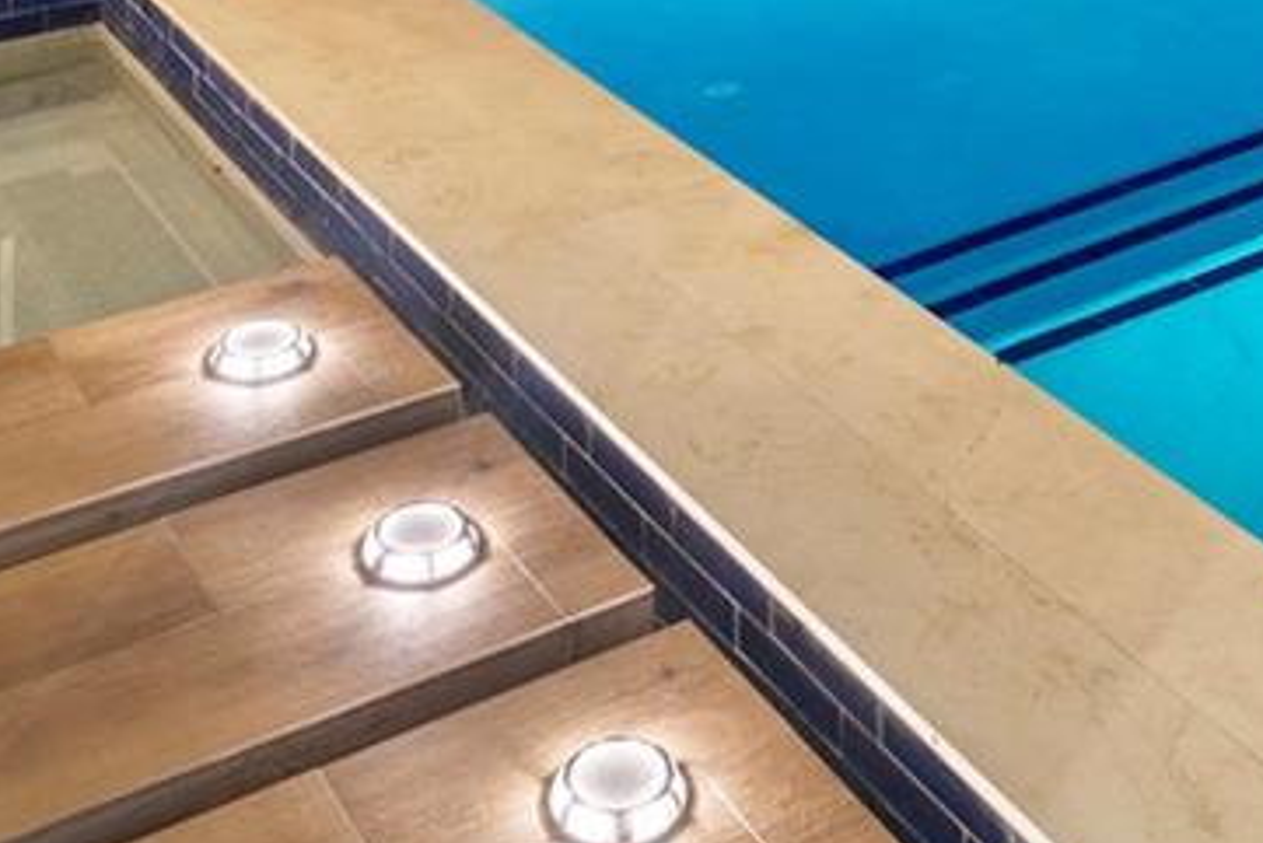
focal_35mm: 62
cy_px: -771
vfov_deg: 17.1
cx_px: 749
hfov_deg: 32.3
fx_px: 2176
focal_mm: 14
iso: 100
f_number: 7.1
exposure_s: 30
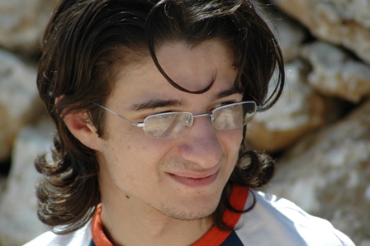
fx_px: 4621
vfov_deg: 3.1
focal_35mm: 450
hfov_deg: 4.6
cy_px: 123
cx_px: 185
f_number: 5.6
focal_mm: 300
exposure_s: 1/640
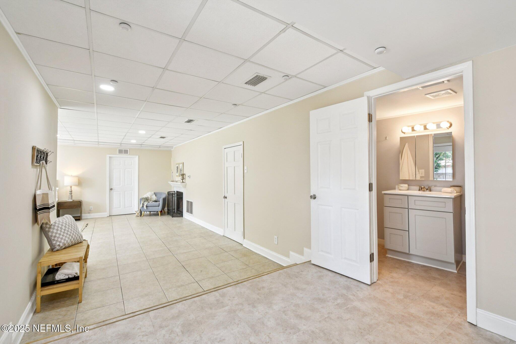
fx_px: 215
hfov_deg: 100.4
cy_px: 172
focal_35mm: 15
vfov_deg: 77.3
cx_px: 258
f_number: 8
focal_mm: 10
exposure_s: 1/50
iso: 400
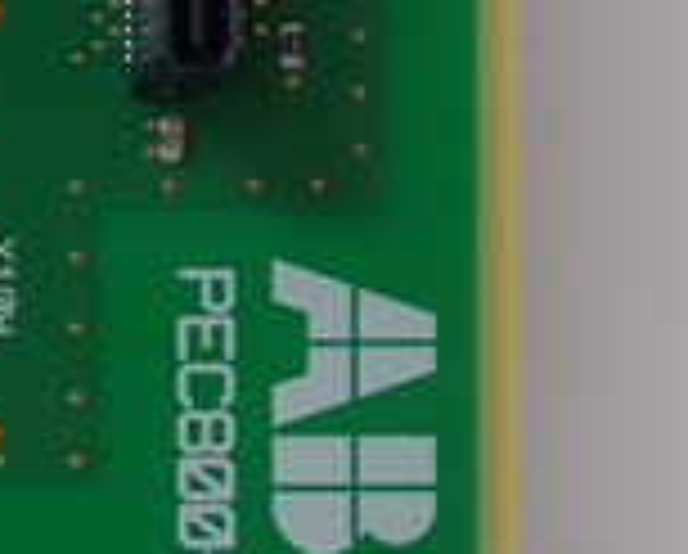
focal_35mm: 86
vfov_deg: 17.9
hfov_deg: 19.6
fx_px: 1754
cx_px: -310
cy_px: 376
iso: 396
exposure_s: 1/33
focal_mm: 3.79
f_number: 2
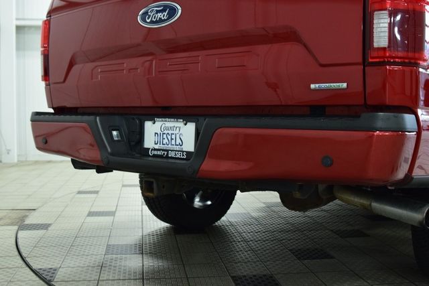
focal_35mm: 42
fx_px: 501
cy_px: 143
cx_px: 214
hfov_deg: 46.4
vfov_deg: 31.9
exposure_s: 1/60
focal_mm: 28
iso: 1600
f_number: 4.5
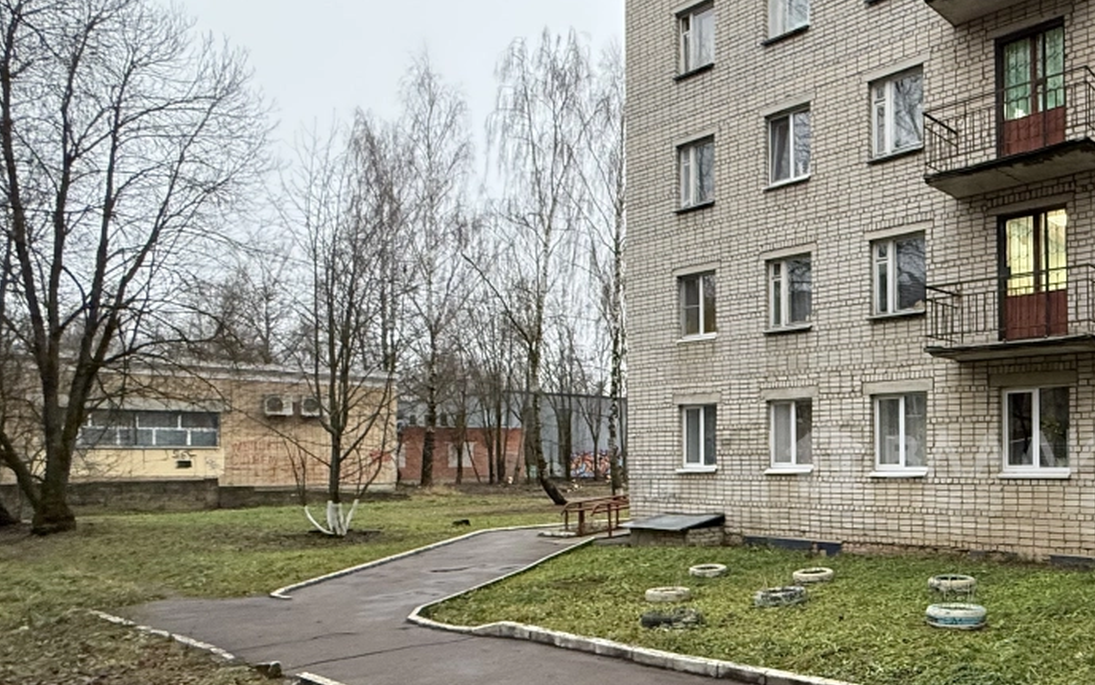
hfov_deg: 59.1
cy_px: 451
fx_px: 806
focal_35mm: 27
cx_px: 971
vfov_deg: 45.4
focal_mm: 2.22
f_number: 2.2
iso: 320
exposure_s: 1/100
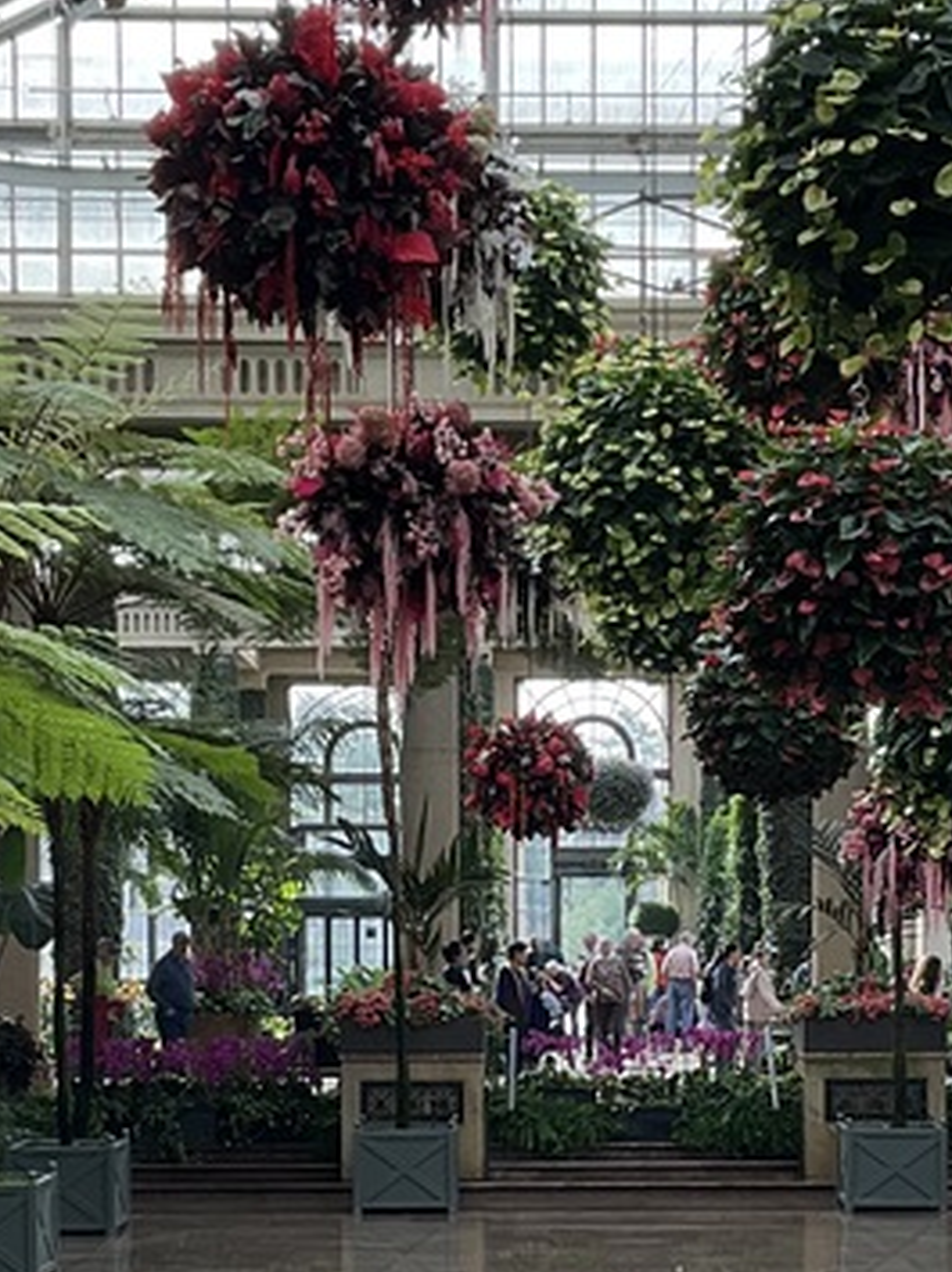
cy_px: 967
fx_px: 3084
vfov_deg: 23.1
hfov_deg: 17.5
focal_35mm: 84
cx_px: 611
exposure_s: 1/162
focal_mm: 3
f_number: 1.8
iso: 32
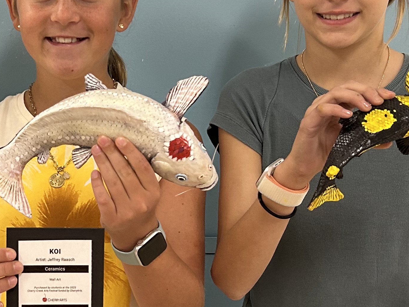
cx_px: 97
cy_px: 166
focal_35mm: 76
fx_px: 898
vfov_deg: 19.4
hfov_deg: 25.3
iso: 160
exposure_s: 1/60
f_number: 1.5
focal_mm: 5.7
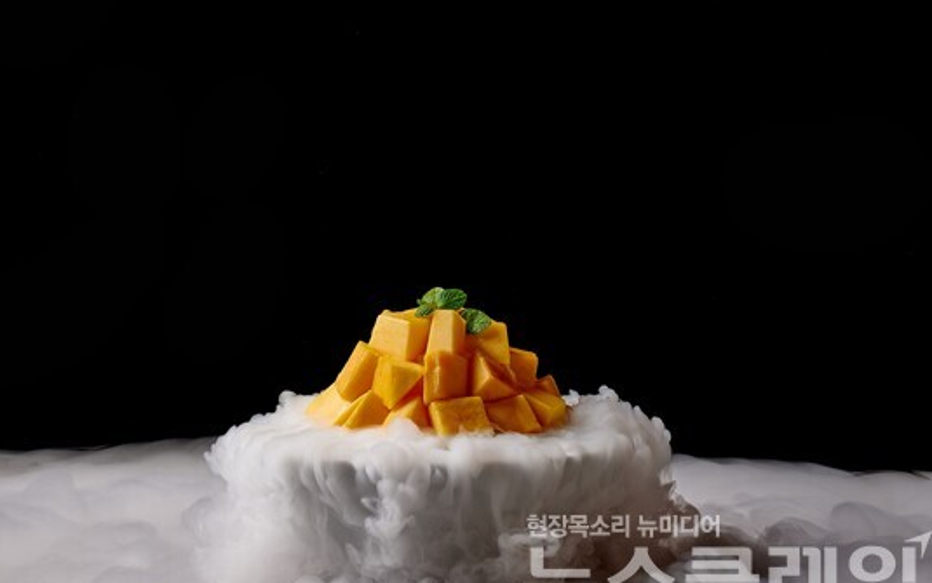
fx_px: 2465
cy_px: 298
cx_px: 436
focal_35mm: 97
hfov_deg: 21.4
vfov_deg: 13.5
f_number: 11
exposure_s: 1/125
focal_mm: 85
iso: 125
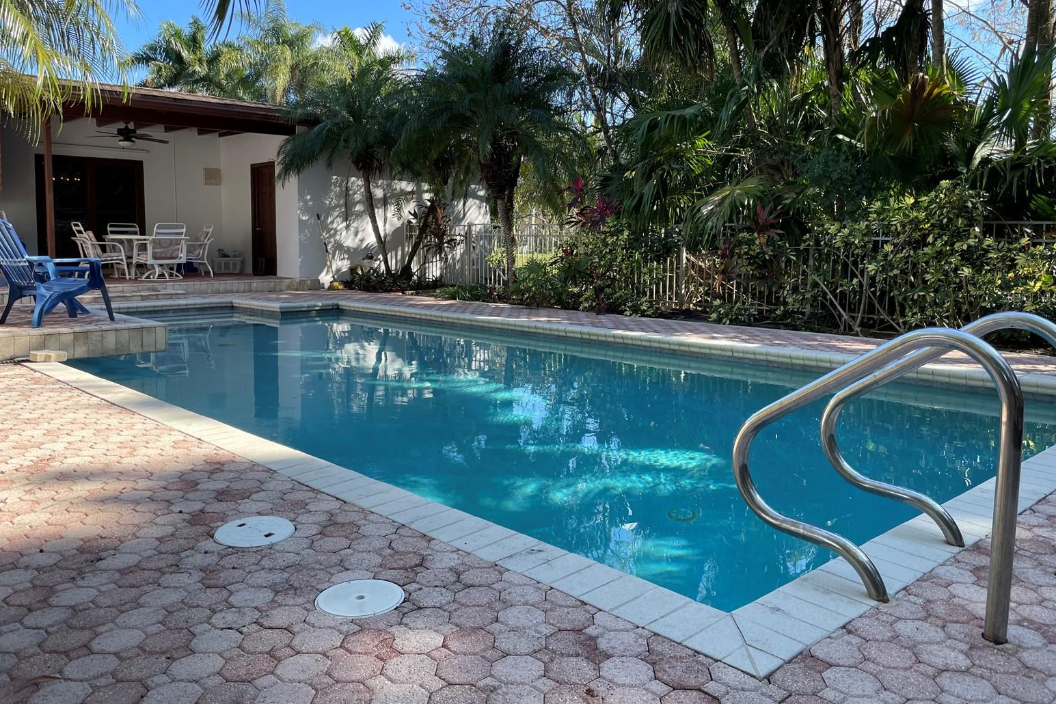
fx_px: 821
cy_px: 296
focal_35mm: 28
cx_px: 517
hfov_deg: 65.5
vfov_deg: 46.2
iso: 32
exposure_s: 1/633
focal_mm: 4.2
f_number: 1.6
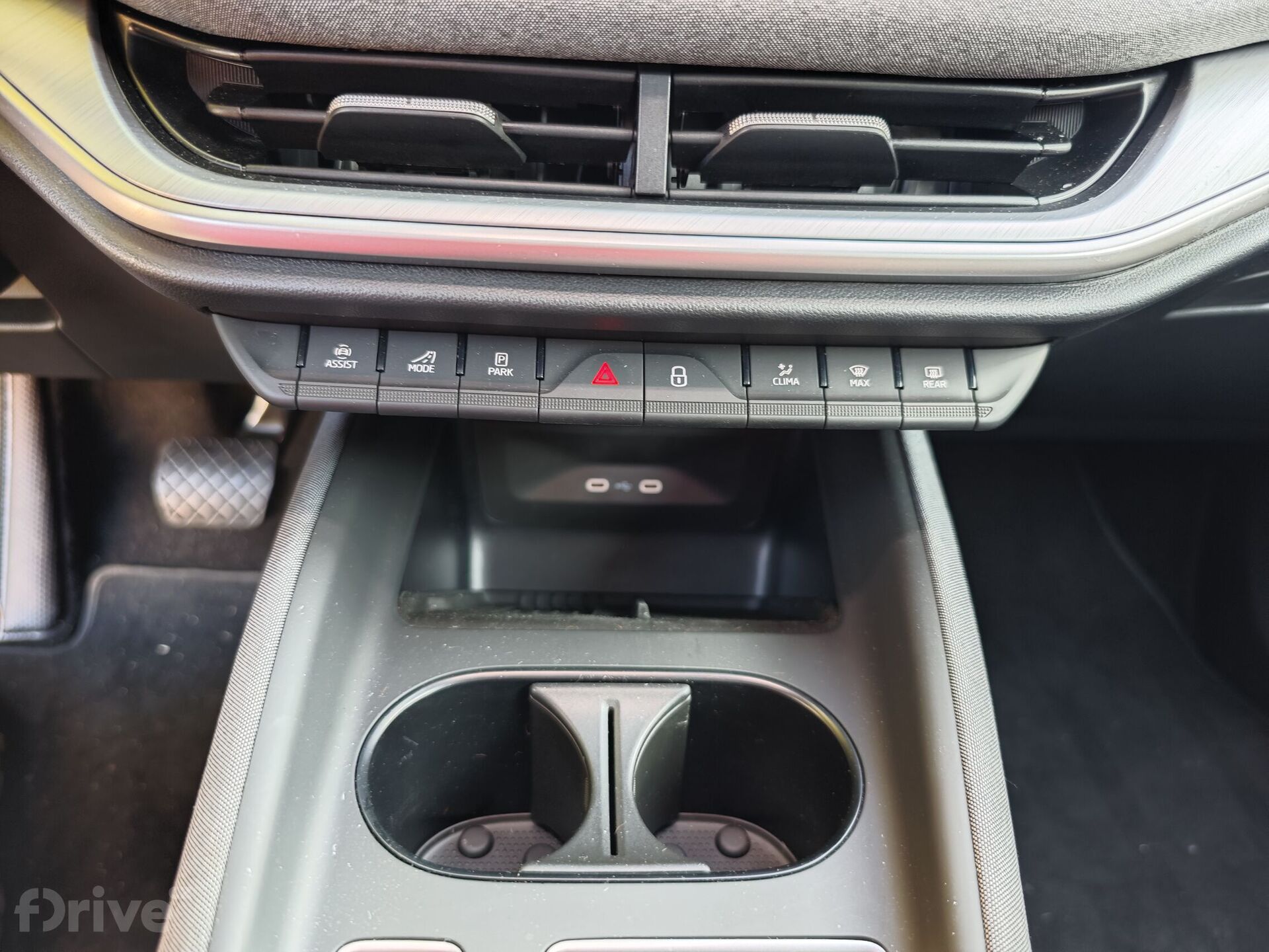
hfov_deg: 73.9
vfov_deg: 58.9
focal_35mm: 23
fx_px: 843
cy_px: 476
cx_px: 634
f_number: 1.63
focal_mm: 8.72
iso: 640
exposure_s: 1/32.3
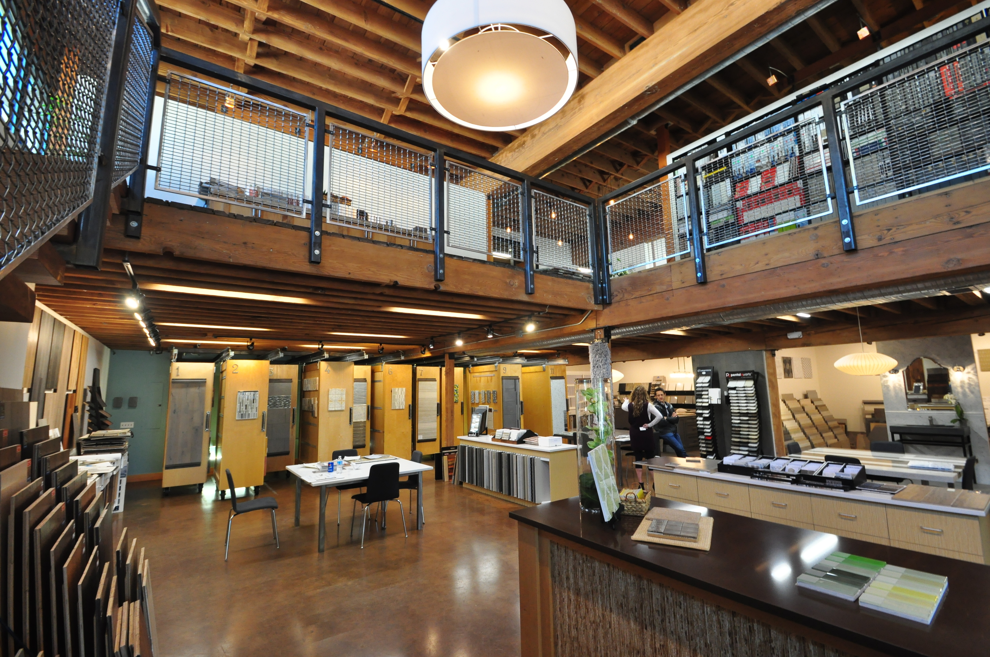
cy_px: 328
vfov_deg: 77.2
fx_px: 412
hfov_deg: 100.5
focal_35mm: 15
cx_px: 495
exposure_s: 1/25
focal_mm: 10
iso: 800
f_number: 7.1
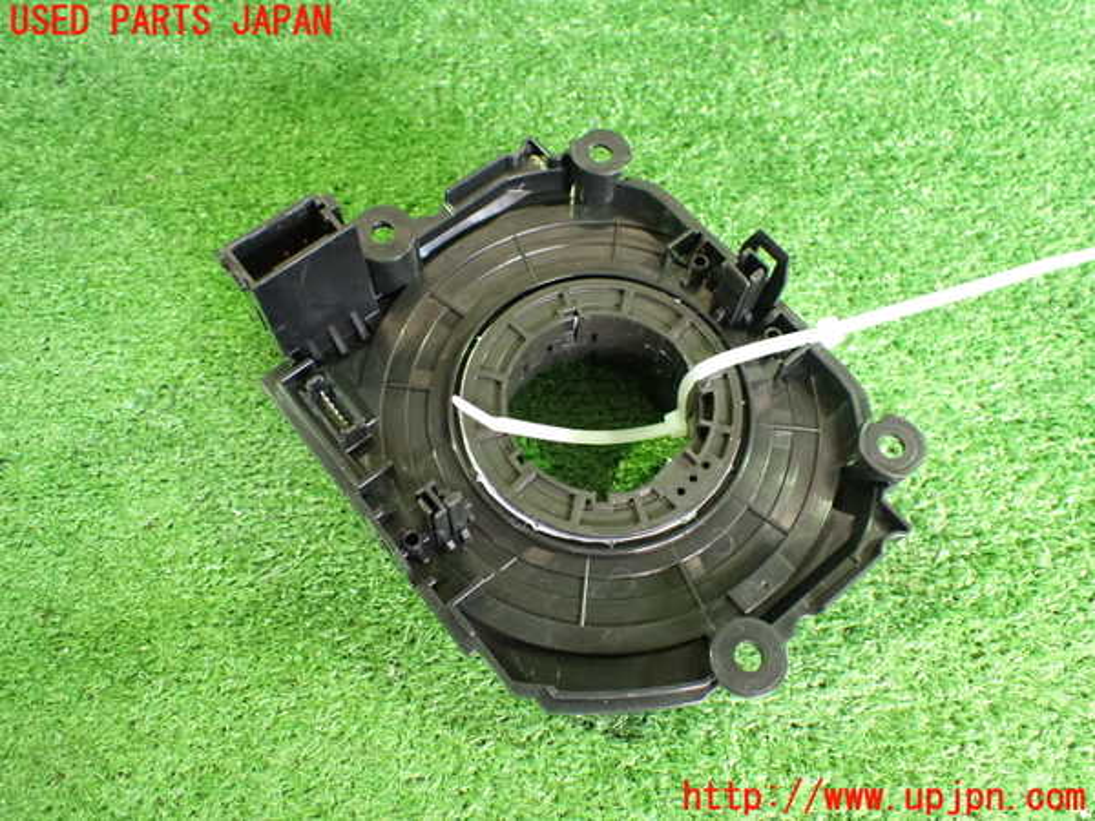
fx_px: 949
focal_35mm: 30
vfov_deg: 46.8
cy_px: 410
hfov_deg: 60.0
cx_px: 548
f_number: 2.3
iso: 1250
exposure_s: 1/30
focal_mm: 5.4
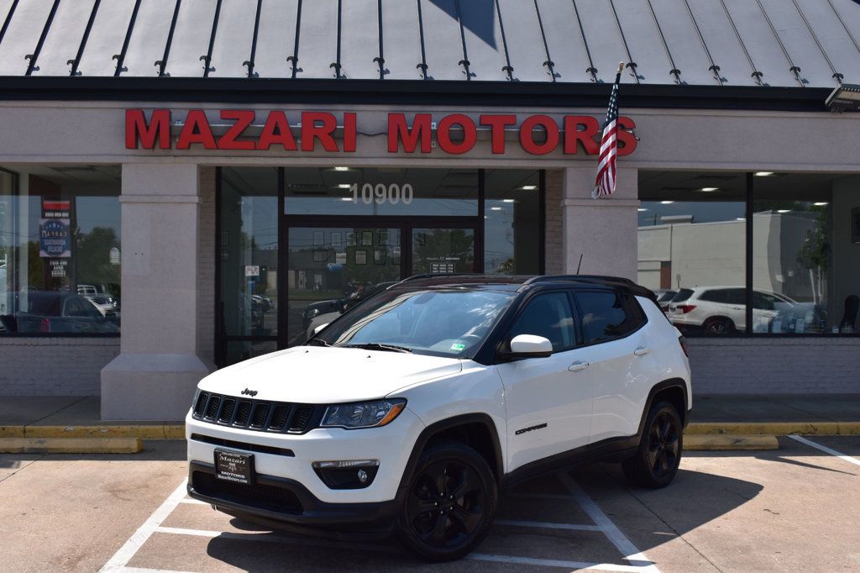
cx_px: 430
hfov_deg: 45.0
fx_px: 1039
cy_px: 286
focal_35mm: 44
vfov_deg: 30.8
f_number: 11
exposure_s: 1/500
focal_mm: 29
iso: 280
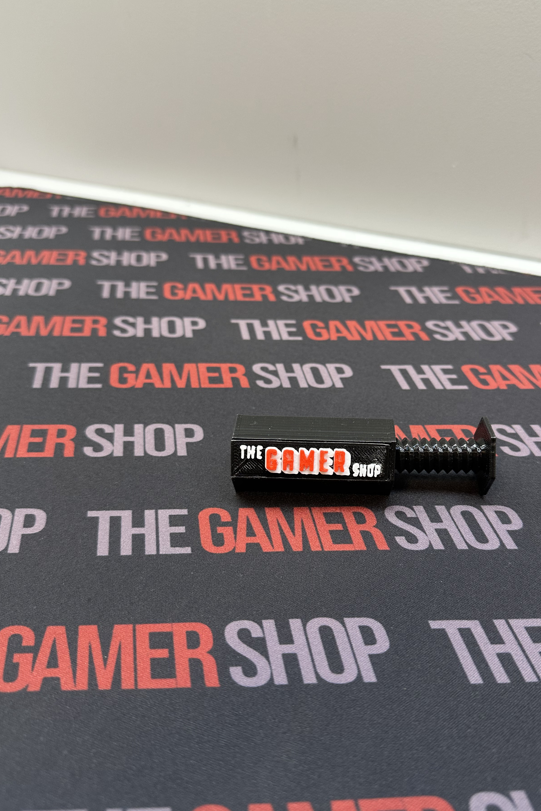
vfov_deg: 65.5
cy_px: 416
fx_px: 631
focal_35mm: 28
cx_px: 318
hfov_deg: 46.2
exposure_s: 1/50
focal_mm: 6.86
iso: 125
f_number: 1.78
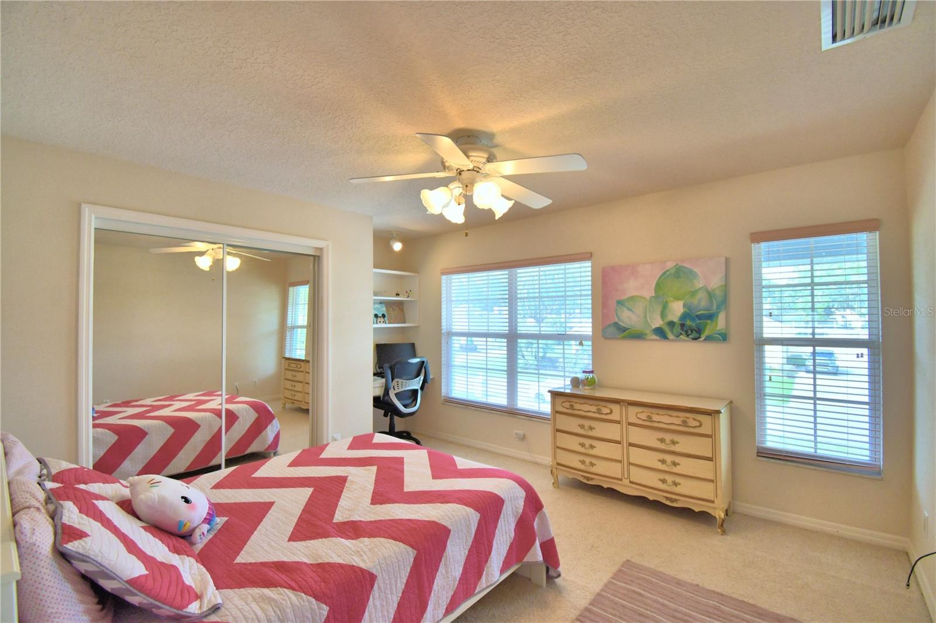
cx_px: 468
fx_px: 390
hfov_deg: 100.4
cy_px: 312
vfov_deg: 77.3
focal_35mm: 15
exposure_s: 1/125
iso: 320
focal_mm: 10
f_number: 4.5
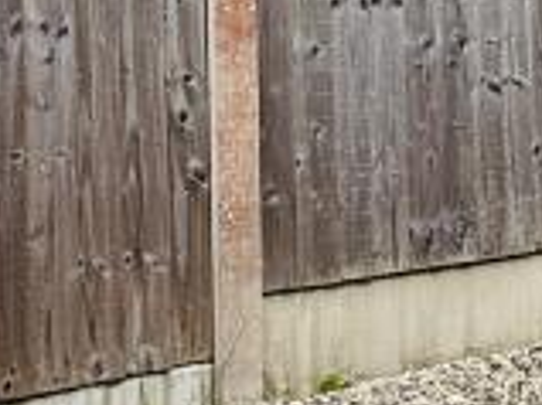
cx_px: 726
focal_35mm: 90
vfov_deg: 16.2
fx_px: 1408
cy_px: 37
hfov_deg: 19.8
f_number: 2.2
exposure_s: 1/1125
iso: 50
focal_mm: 2.22
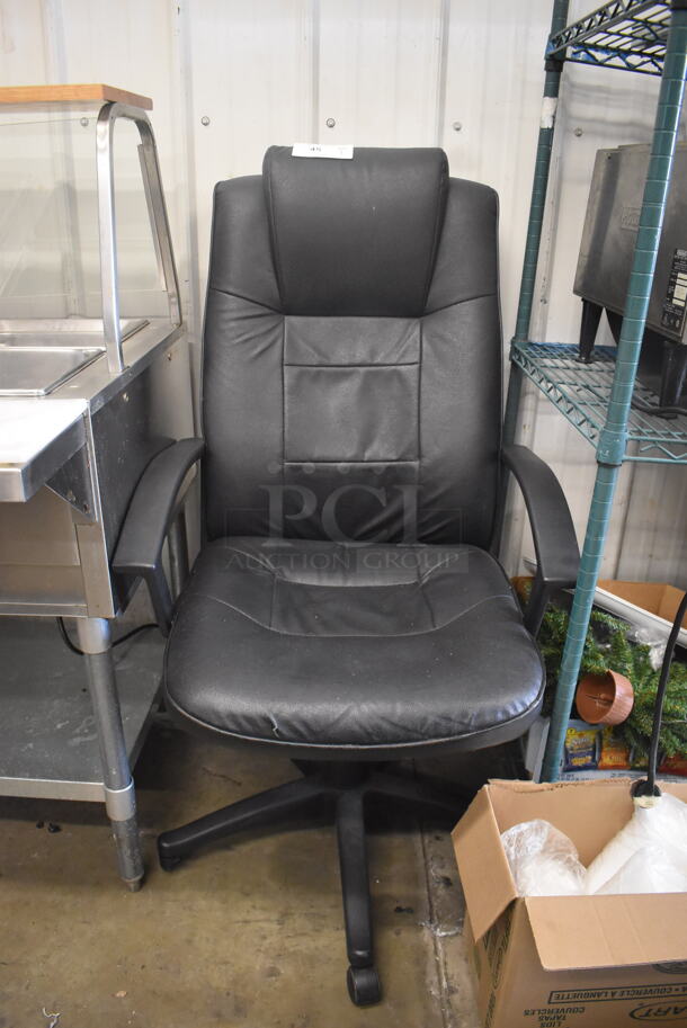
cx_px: 344
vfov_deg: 67.3
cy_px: 514
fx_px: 772
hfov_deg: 48.0
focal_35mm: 27
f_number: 3.5
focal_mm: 18
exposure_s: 1/125
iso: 3200
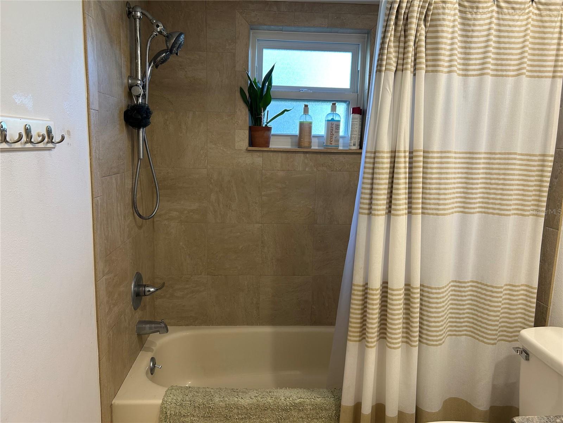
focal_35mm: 26
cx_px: 282
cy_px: 212
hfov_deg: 67.3
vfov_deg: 53.1
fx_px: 423
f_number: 1.5
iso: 80
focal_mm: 5.7
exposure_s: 1/60
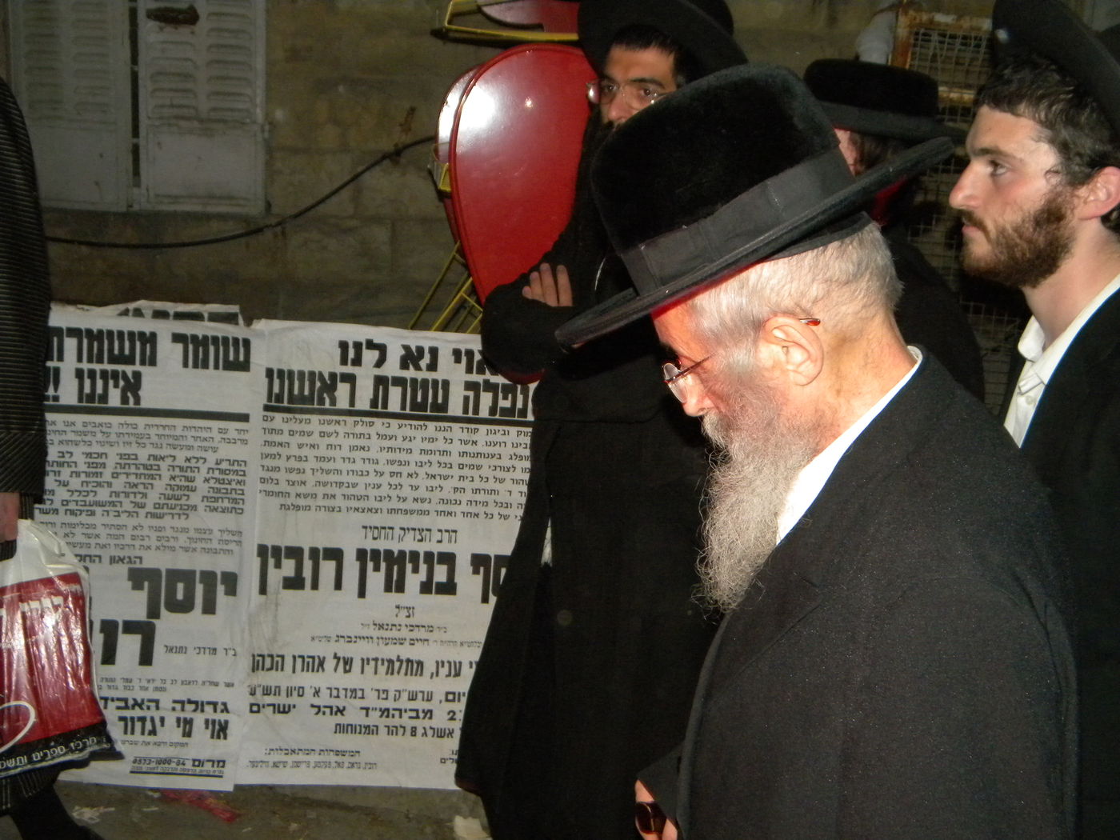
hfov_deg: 45.8
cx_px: 560
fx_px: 1327
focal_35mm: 41
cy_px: 420
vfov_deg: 35.1
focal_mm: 7.3
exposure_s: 1/30
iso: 400
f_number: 3.8
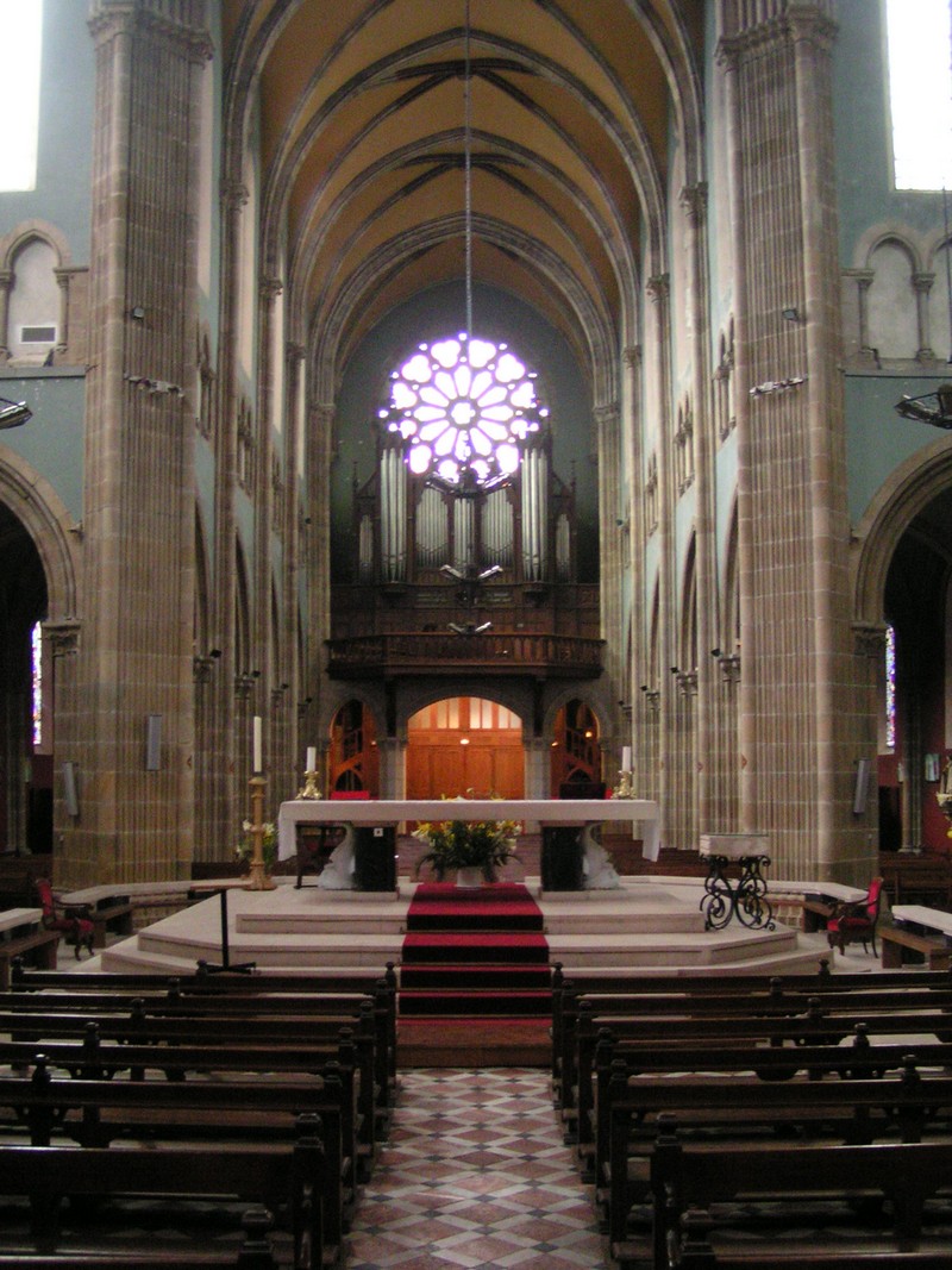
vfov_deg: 49.0
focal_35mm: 38
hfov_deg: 37.7
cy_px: 635
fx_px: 1394
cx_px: 476
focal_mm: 5.8
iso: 400
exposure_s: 1/4
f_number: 2.8
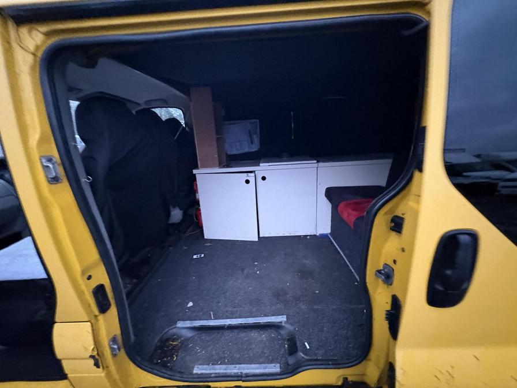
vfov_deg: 85.7
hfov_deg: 102.1
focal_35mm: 14
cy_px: 194
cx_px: 258
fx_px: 209
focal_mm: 2.22
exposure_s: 1/35
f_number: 2.2
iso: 1000
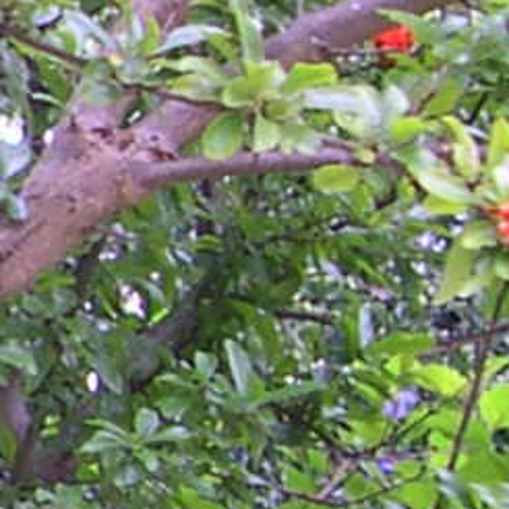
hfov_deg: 4.9
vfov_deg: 5.6
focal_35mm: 310
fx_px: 5157
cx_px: -1721
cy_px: 151
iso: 100
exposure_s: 1/46
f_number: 2.8
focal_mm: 8
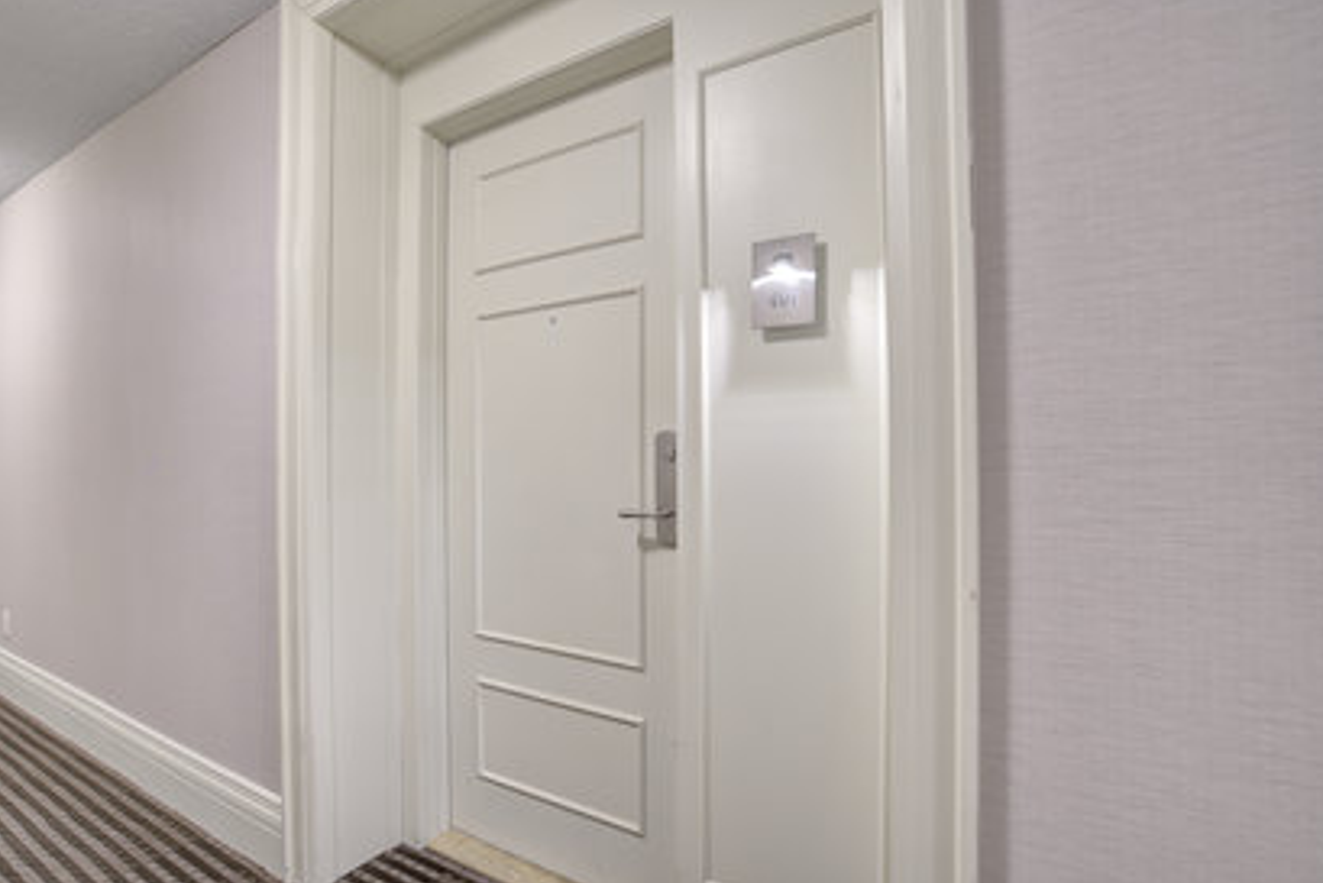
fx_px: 625
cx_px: 649
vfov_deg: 70.5
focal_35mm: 17
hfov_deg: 93.2
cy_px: 453
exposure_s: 1
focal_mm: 16
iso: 320
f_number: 8
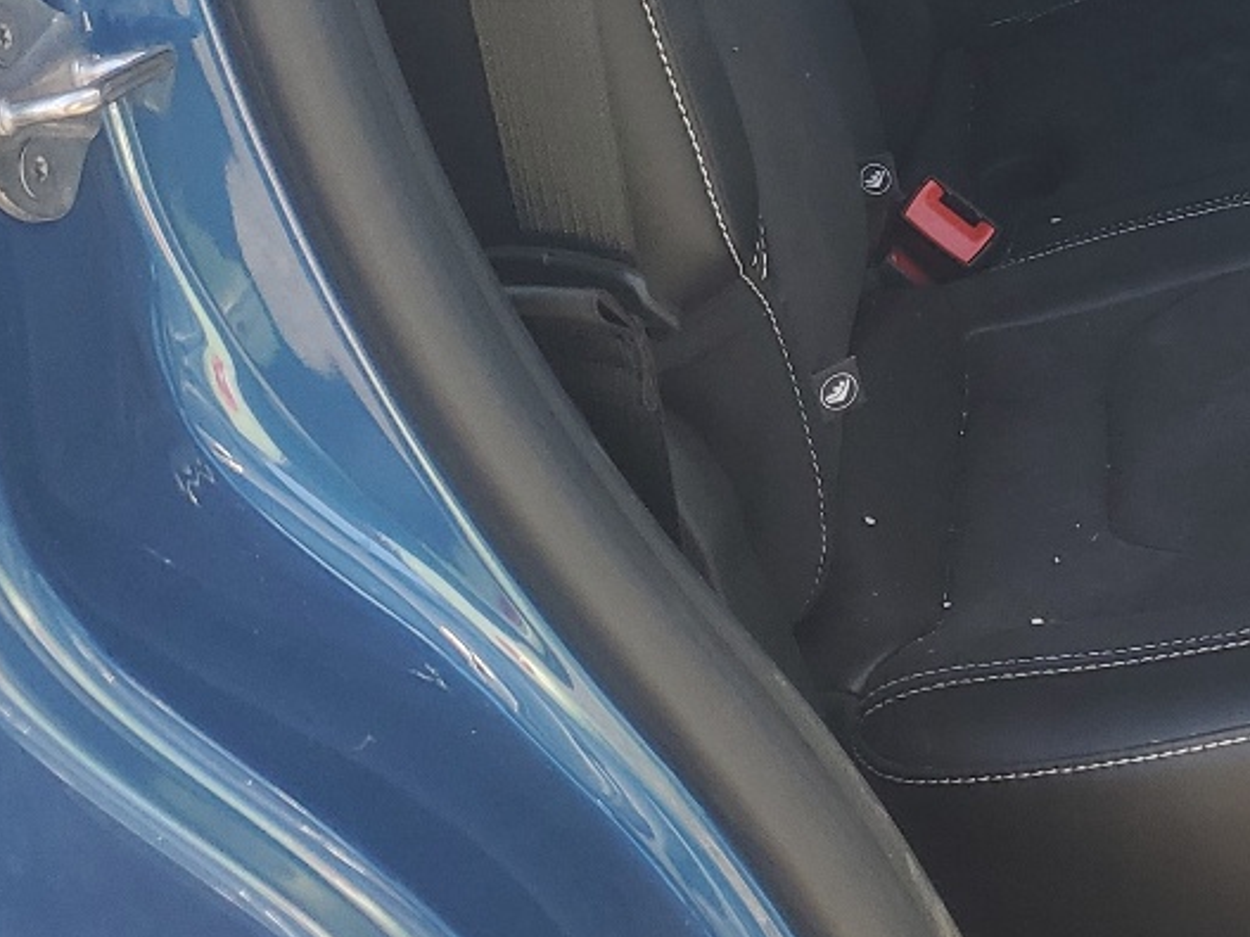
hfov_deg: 23.2
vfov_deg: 17.5
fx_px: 2852
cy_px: -275
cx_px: 1388
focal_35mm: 79
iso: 50
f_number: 1.5
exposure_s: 1/250
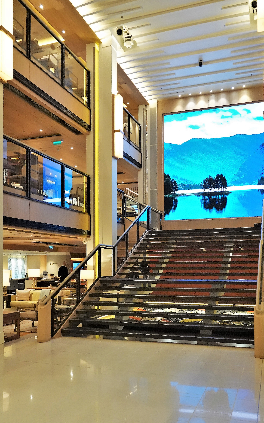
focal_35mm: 25
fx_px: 288
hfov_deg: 49.3
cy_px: 210
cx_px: 131
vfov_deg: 72.5
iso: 3200
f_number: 2.4
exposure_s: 1/250
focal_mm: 8.8
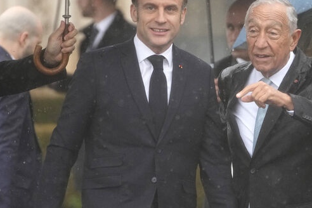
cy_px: 83
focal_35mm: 530
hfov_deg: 3.9
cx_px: 216
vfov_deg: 2.6
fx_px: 4593
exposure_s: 1/1600
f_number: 4
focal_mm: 280
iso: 2500
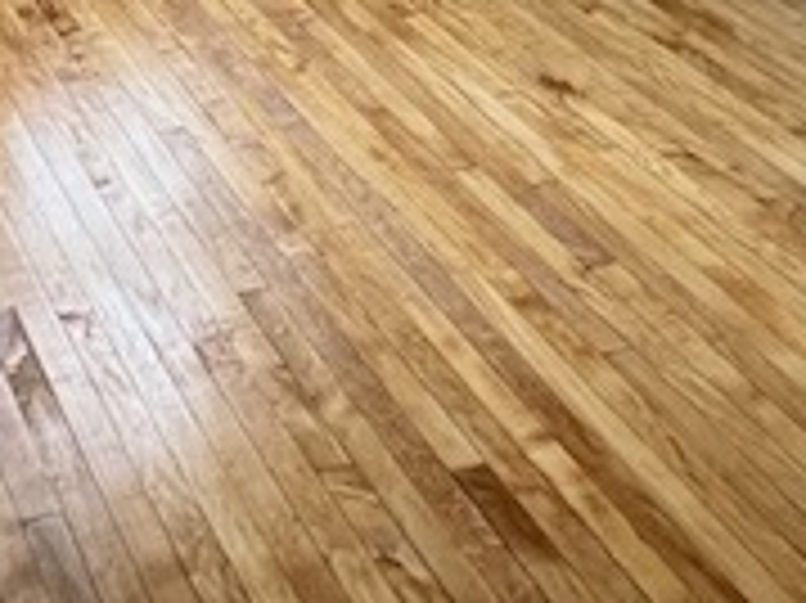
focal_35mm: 58
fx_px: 1350
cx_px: -63
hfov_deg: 30.1
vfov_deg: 19.5
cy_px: -450
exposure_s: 1/120
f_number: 1.8
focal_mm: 1.57
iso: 160
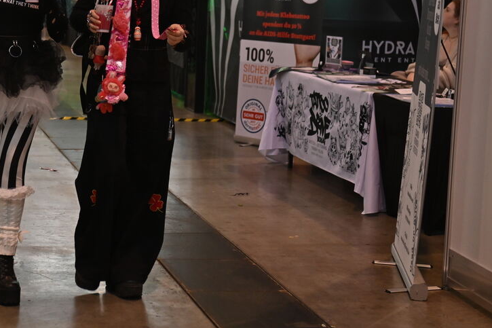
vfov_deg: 15.0
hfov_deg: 22.2
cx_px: 131
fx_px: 1243
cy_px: 89
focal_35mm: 91
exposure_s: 1/200
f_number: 2.8
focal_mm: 55
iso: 1600
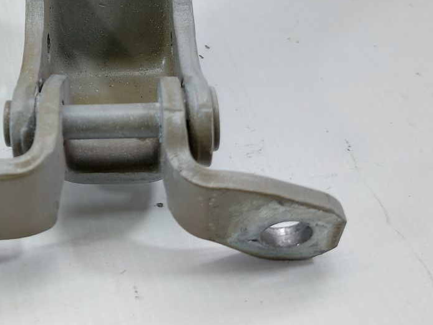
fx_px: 600
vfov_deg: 28.9
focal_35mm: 48
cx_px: 83
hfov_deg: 38.1
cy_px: 28
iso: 80
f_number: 1.8
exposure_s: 1/60
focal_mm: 5.23
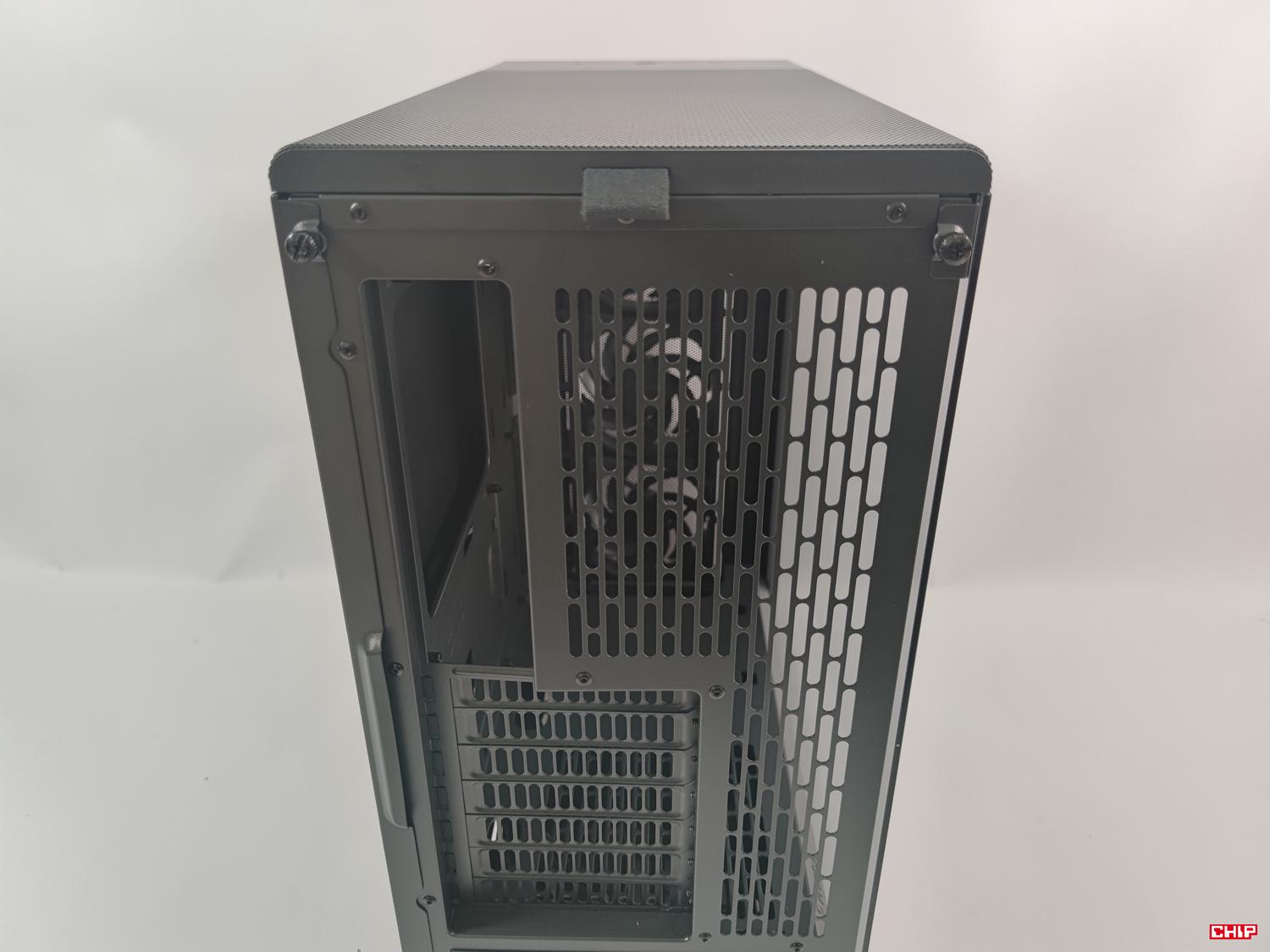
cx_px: 635
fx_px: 917
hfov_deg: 69.4
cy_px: 476
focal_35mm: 25
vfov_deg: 54.9
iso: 57
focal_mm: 6.78
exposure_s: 1/100
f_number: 1.85
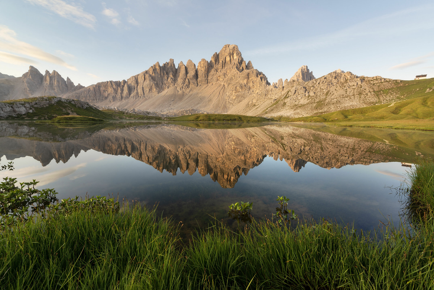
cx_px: 217
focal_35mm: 14
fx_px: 169
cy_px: 145
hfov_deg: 104.2
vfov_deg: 81.3
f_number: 11
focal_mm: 14
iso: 100
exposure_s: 1/25
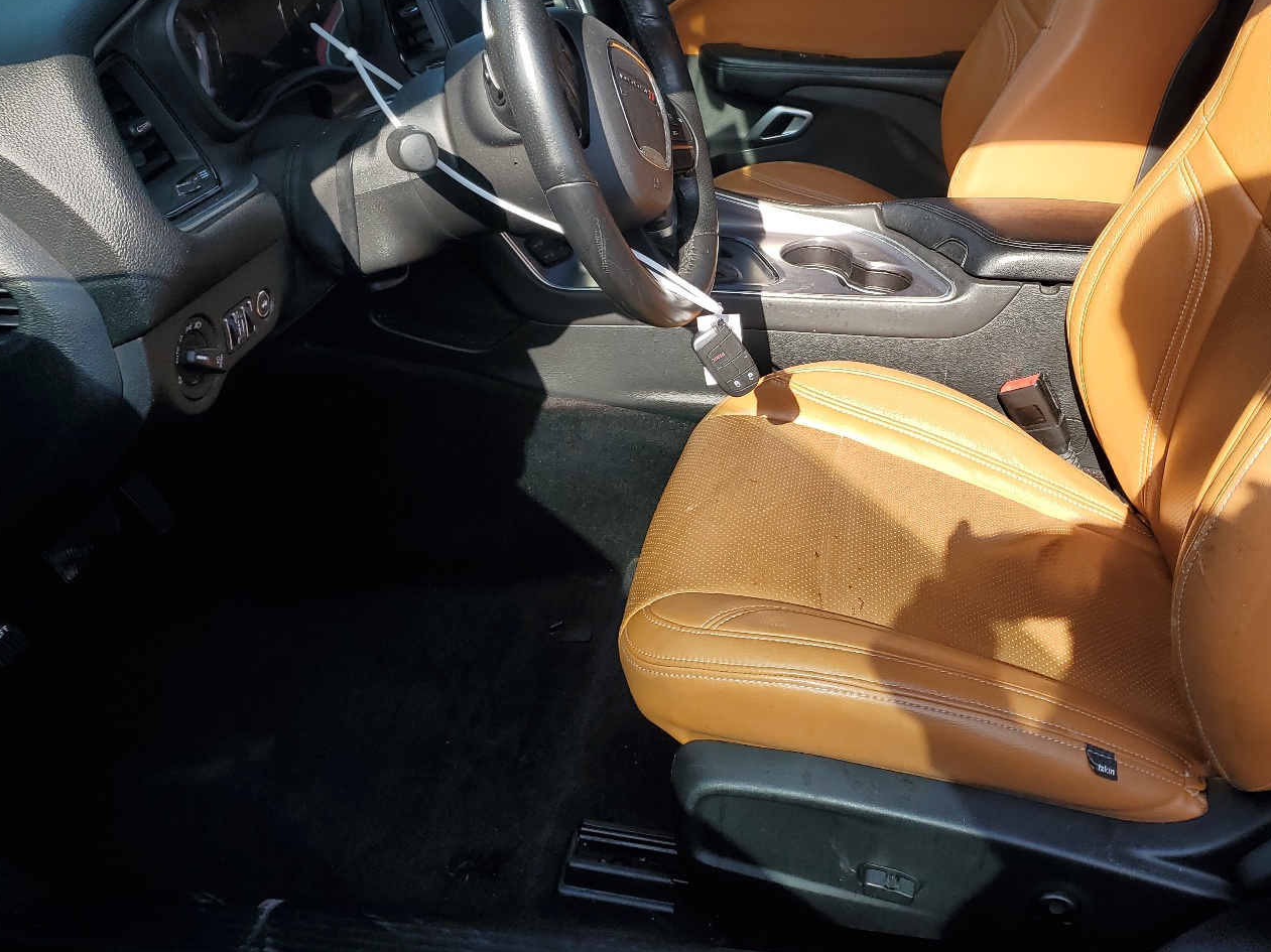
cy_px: 382
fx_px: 1211
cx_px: 767
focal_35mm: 33
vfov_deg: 42.7
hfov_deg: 54.9
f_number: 1.5
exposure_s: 1/909
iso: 50
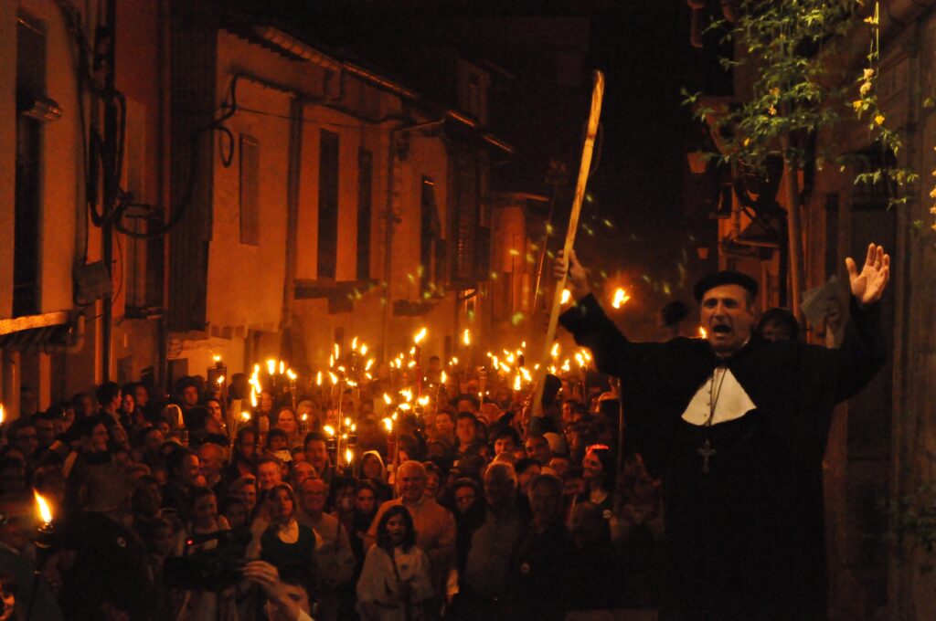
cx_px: 468
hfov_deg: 24.6
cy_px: 310
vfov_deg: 16.5
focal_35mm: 82
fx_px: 2142
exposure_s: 1/40
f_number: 5.6
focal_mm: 55
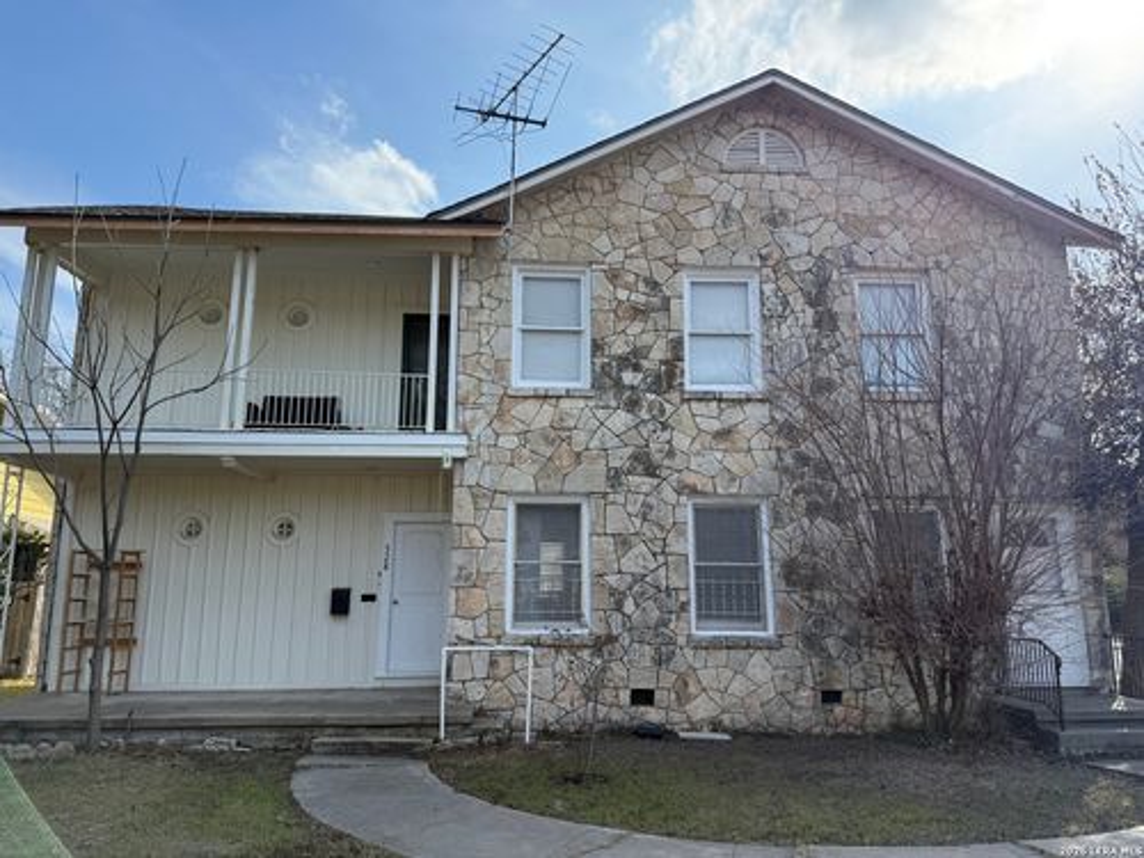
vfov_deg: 56.8
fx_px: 793
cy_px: 429
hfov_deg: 71.6
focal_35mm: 24
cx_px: 572
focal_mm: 6.76
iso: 100
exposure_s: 1/3279
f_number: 1.78
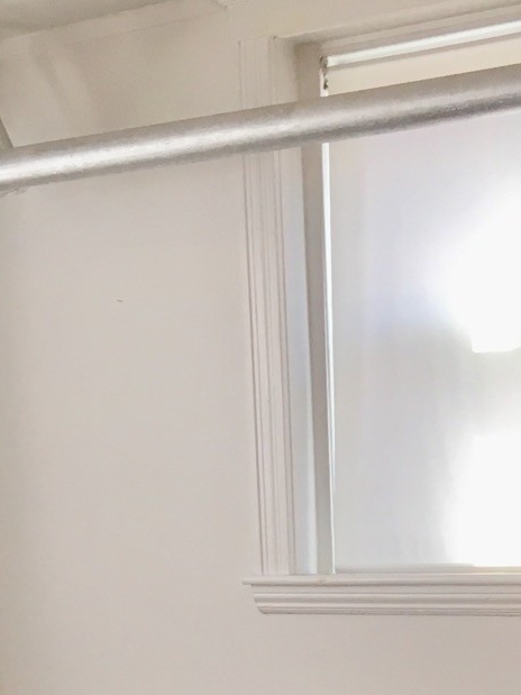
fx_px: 1927
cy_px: 924
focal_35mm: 96
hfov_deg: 15.2
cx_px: 453
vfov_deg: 18.8
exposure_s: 1/30
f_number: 2.2
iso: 32
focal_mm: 4.15
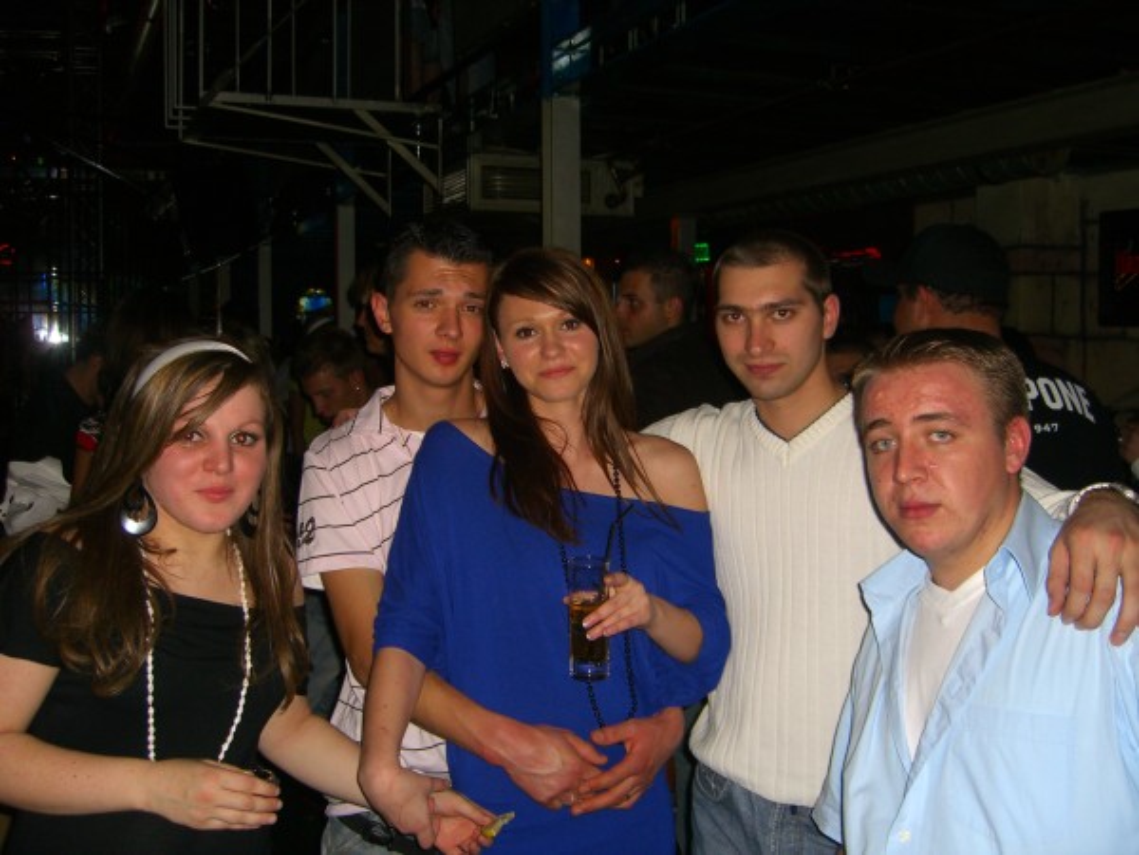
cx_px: 570
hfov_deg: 49.0
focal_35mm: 38
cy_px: 428
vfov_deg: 37.7
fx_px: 1250
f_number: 2.8
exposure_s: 1/60
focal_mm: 7.9
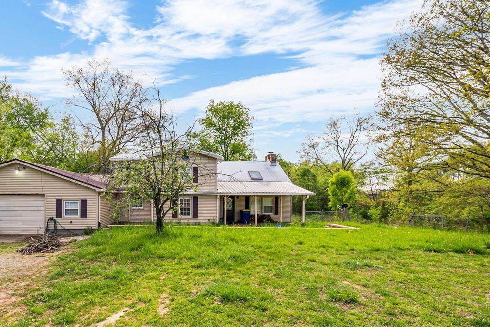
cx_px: 187
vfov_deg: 66.8
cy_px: 195
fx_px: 245
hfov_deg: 88.4
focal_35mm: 18
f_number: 7.1
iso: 100
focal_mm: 14
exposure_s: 1/125
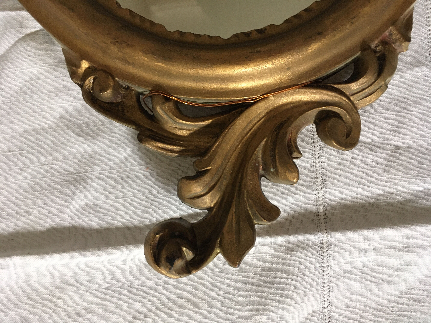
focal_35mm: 29
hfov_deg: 61.7
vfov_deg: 48.2
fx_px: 361
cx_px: 216
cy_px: 162
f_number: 2.2
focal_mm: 4.15
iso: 200
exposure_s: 1/20
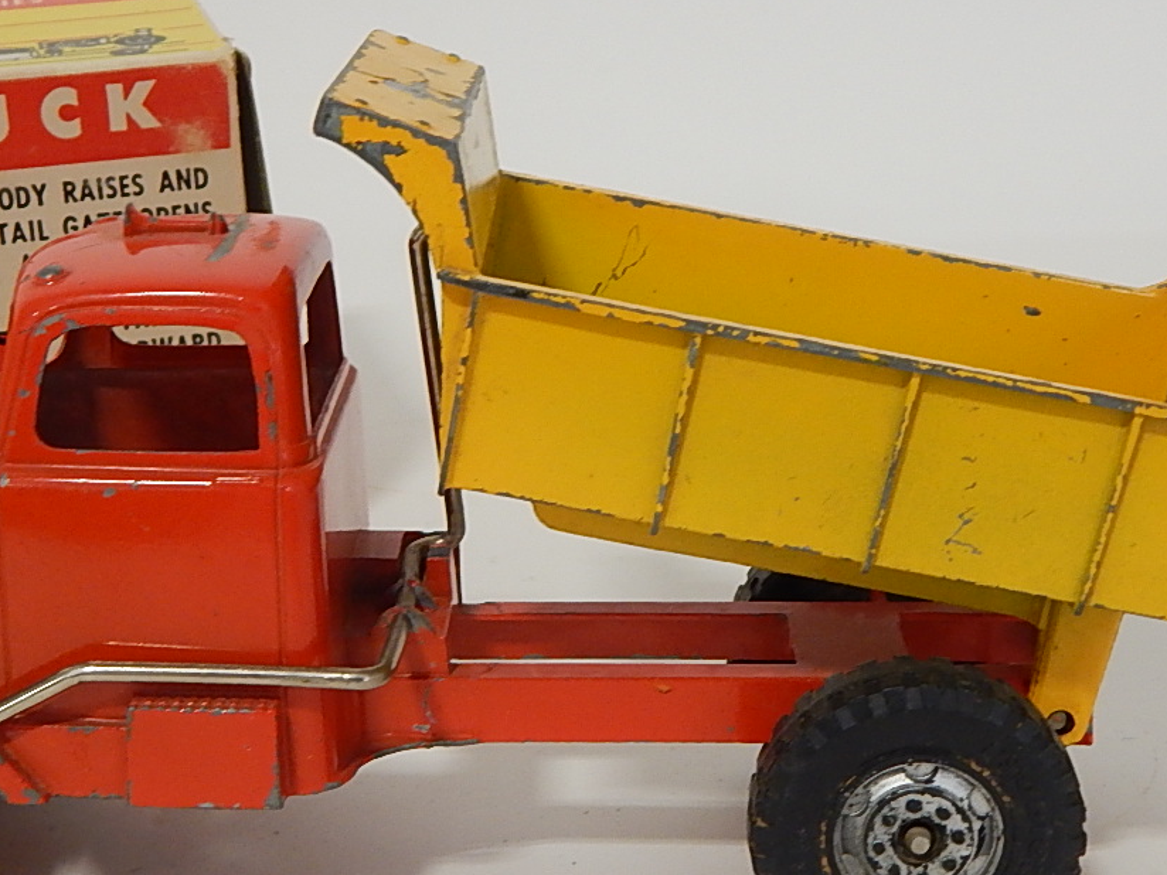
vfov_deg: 22.2
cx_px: 452
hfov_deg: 29.3
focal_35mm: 66
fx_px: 2225
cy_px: 501
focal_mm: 6.1
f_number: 3.3
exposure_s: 1/30
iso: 180
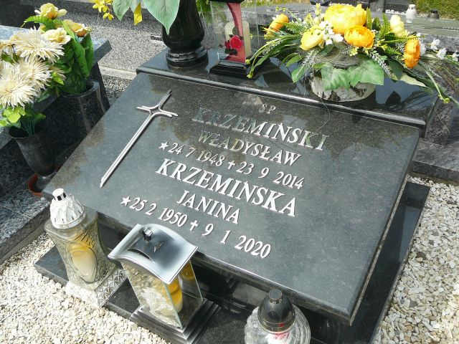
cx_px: 230
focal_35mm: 35
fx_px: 464
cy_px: 172
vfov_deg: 40.7
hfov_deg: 52.6
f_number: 2.8
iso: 80
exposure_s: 1/800
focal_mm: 5.2
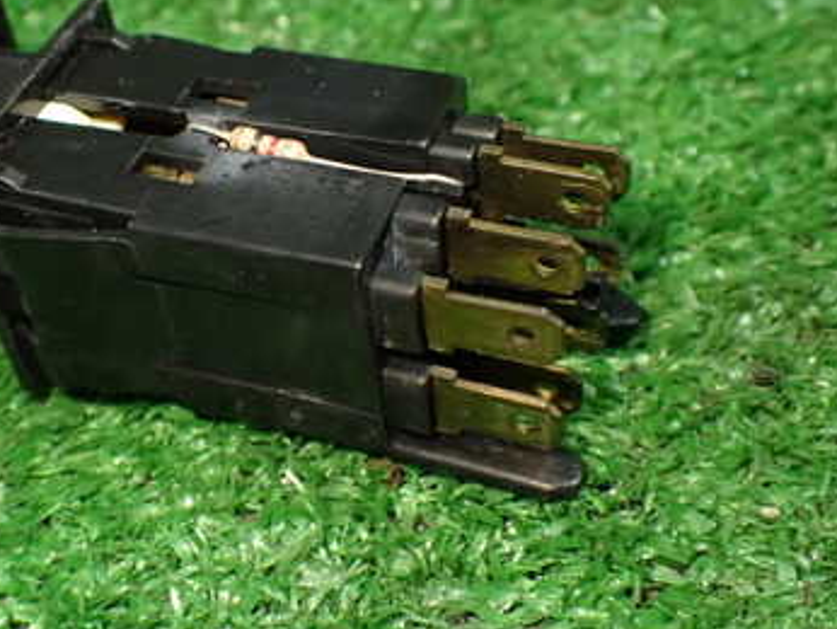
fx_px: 1258
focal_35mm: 52
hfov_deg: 35.7
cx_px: 184
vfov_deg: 28.1
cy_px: 293
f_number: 2.3
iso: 640
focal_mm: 5.4
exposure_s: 1/125
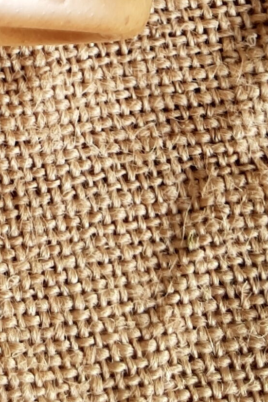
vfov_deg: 13.1
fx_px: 1497
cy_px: -429
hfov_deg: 9.2
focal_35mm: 134
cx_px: -375
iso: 50
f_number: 1.8
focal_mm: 3.95
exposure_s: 1/190
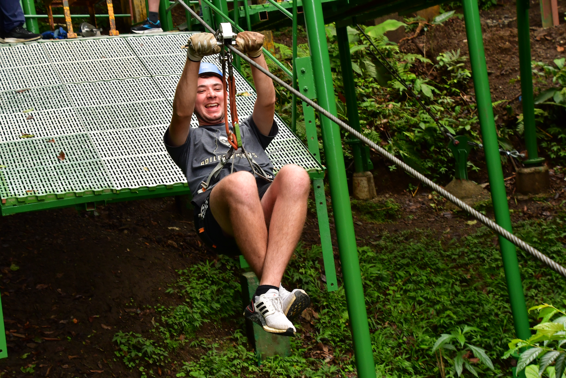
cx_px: 283
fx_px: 1227
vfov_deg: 17.5
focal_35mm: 78
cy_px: 189
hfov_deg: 26.0
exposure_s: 1/400
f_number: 8
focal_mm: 52
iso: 640
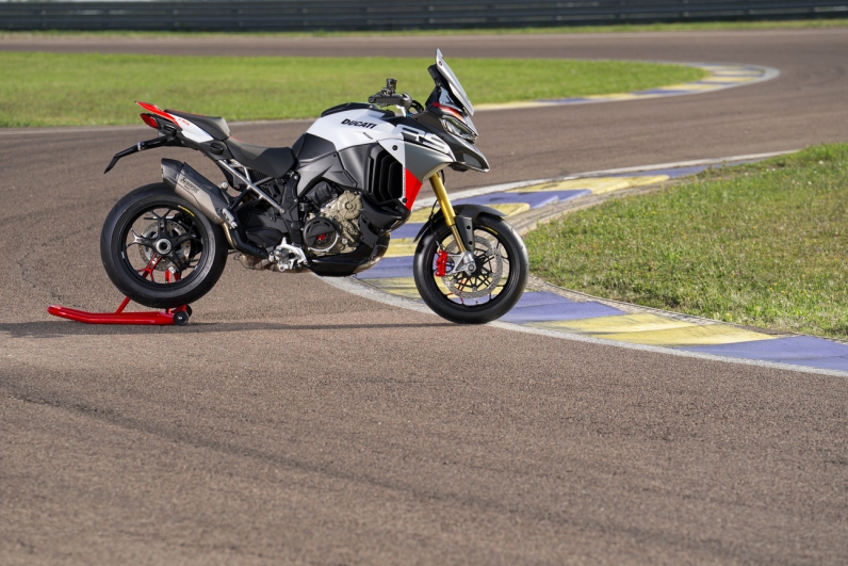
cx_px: 424
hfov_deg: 11.5
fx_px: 4217
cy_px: 282
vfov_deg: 7.7
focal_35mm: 179
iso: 50
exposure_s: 1/250
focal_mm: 178
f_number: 5.6
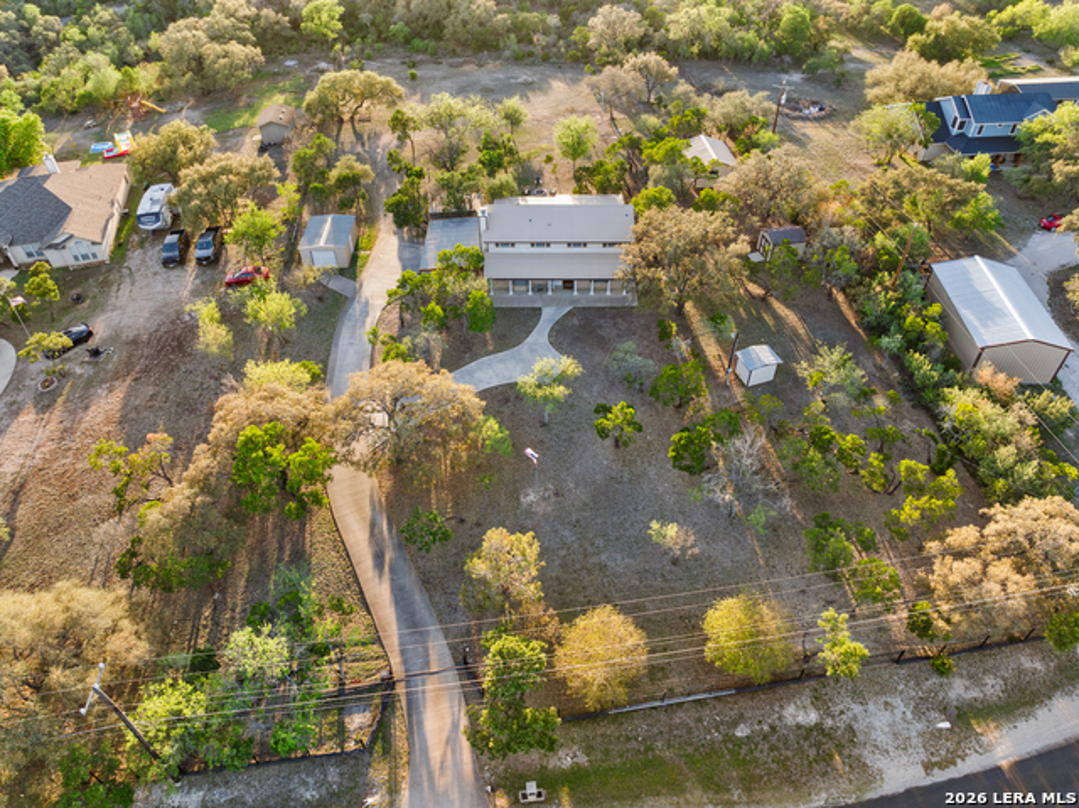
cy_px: 404
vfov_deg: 56.8
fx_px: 748
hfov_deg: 71.6
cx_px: 540
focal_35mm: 24
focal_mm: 12.29
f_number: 2.8
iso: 100
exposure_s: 1/200
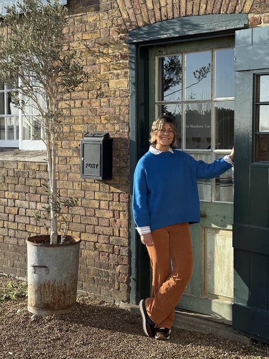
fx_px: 673
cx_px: 125
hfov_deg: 22.6
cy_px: 143
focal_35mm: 65
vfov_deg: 29.7
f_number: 1.78
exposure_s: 1/1838
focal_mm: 6.76
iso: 64
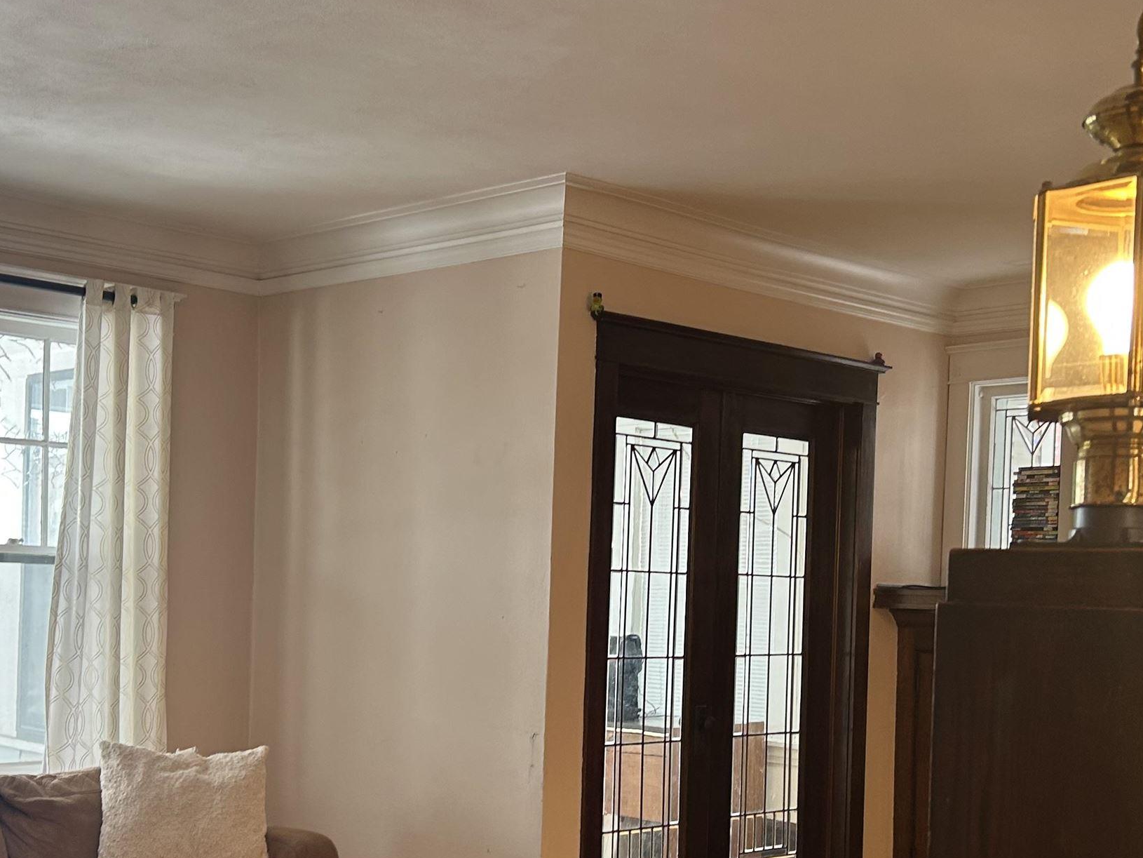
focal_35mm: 49
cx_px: 504
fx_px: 1618
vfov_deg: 29.4
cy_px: 598
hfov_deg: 38.8
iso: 100
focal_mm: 5.7
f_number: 1.5
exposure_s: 1/60
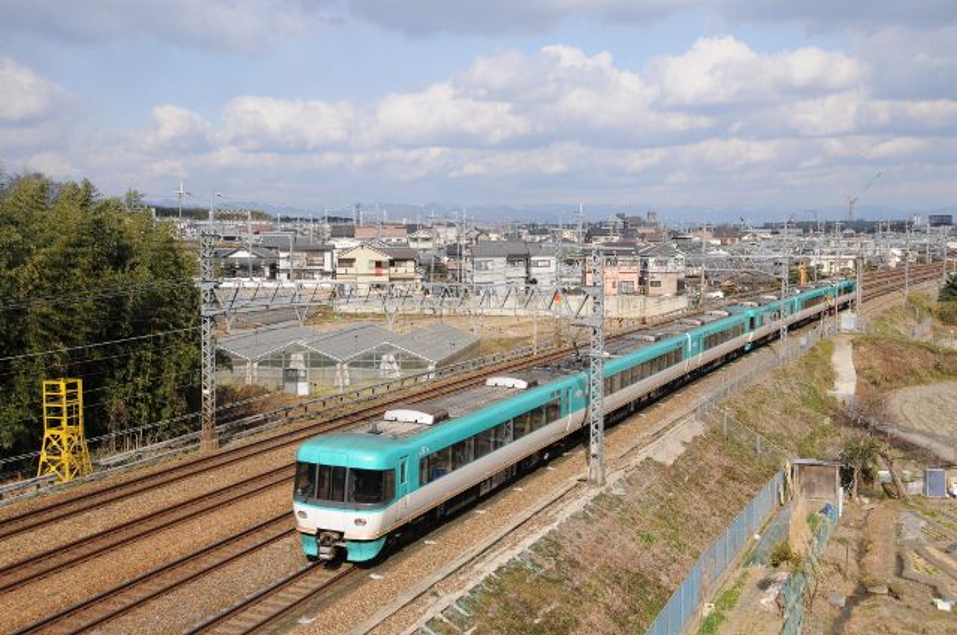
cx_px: 478
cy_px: 318
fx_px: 1155
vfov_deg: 30.8
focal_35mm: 44
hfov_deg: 45.0
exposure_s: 1/500
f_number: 9
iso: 200
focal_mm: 29
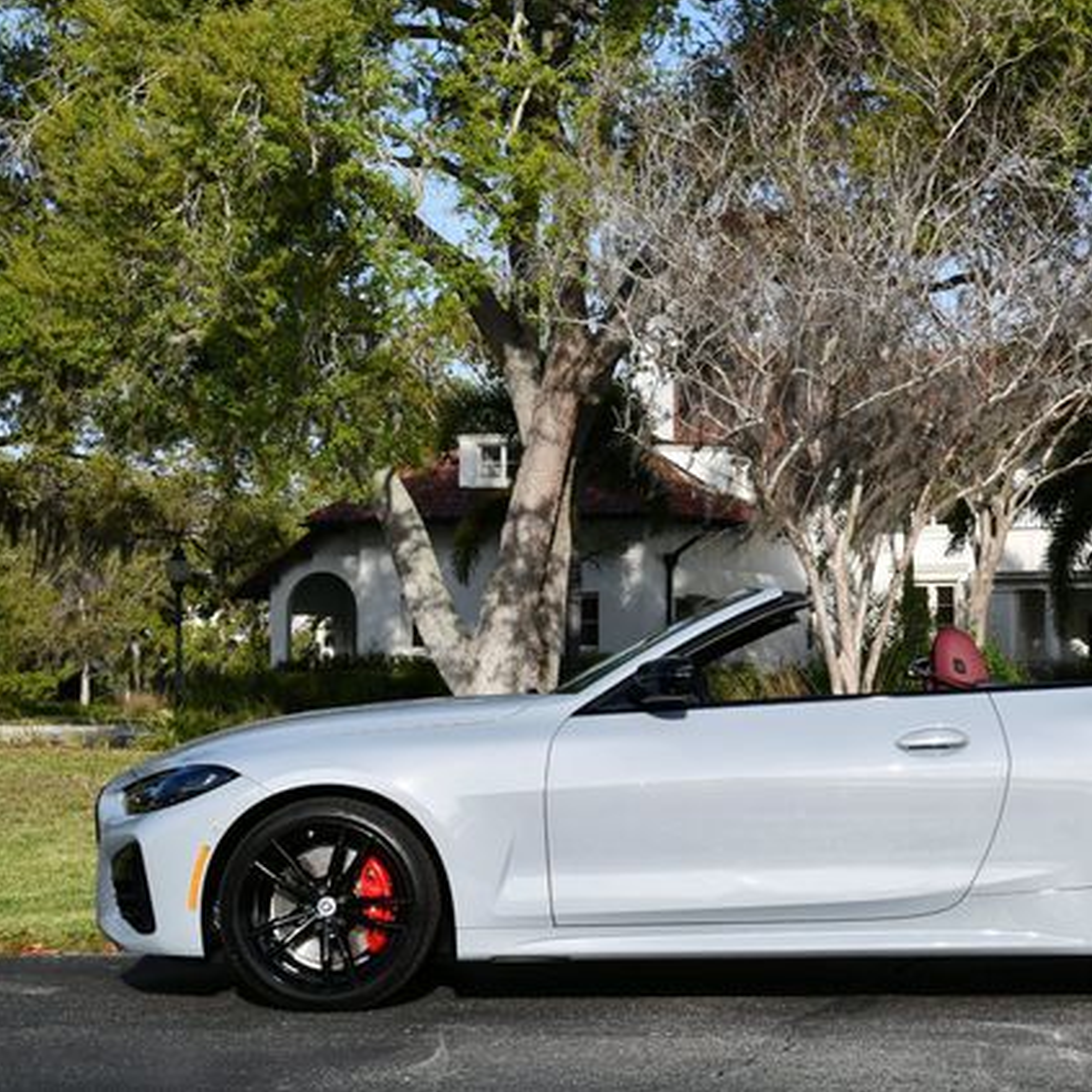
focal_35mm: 72
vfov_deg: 24.0
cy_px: 545
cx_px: 805
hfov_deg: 23.8
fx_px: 2570
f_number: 8
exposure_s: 1/250
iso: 100
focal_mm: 28
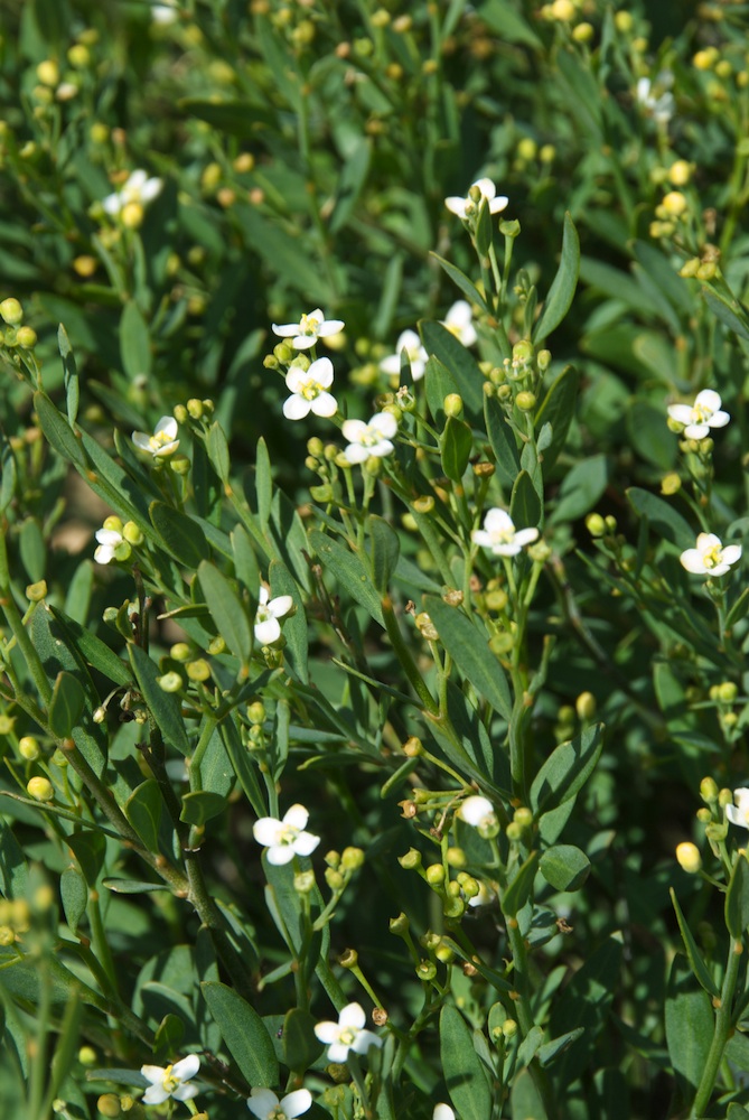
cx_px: 374
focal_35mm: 225
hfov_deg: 6.1
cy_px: 560
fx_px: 7004
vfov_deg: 9.1
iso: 200
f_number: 14
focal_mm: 150
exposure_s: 1/125
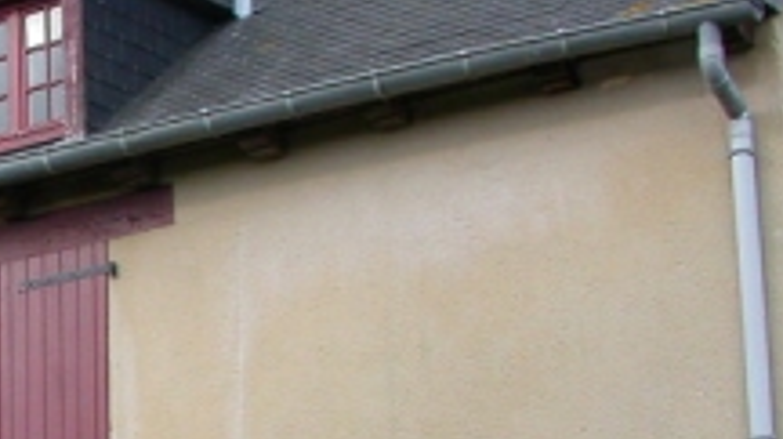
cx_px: -388
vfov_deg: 9.0
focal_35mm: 131
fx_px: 2717
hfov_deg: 15.2
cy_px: 606
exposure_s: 1/164
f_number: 5.3
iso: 100
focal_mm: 7.85
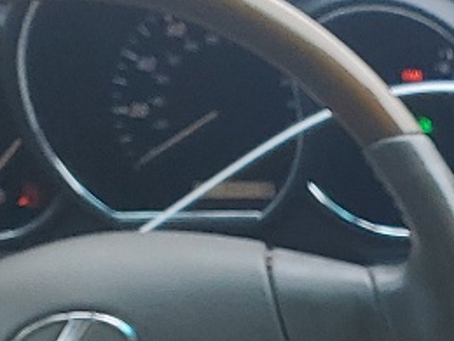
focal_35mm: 160
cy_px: 691
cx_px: 878
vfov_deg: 8.7
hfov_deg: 11.3
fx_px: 2098
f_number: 1.5
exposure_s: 1/149
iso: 50
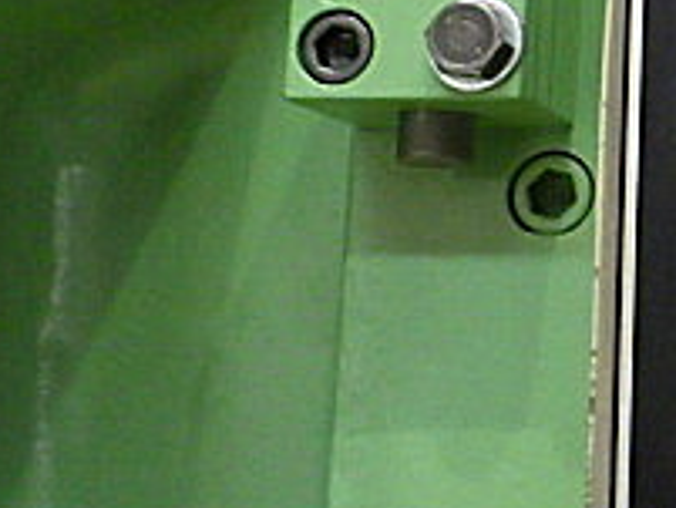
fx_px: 1739
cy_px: -7
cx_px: 1032
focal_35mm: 89
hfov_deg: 19.1
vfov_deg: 16.3
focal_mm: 5
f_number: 3.5
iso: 1250
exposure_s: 1/45
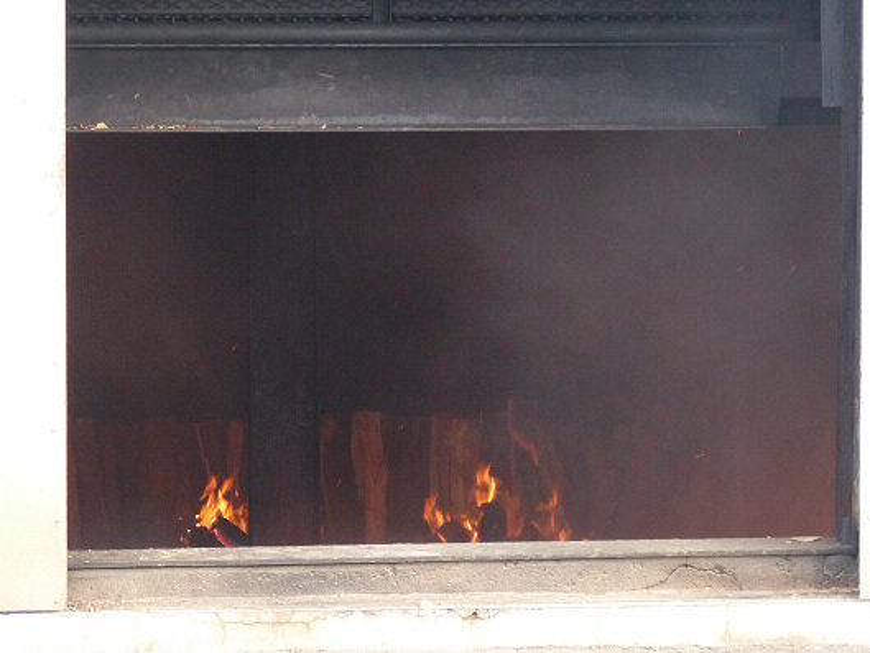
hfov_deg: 9.3
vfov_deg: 7.0
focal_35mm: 213
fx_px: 5355
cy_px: 326
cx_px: 435
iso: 400
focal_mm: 26.7
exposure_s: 1/50
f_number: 3.7
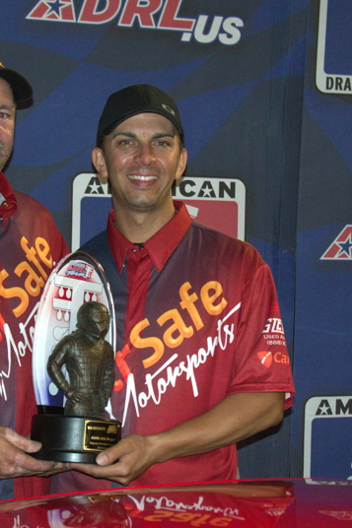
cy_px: 324
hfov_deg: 19.3
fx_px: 1026
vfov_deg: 28.8
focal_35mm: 70
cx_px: 91
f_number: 4
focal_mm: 25
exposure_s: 1/60
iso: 1600
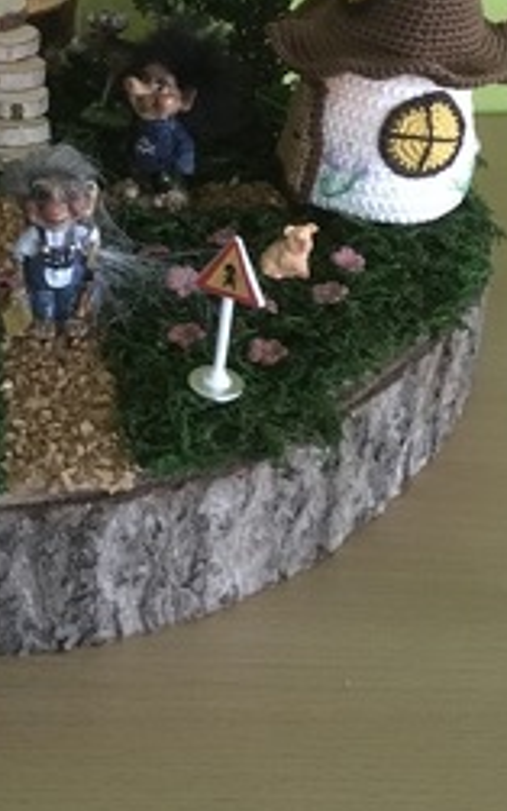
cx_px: 55
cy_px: 110
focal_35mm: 57
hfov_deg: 22.2
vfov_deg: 34.1
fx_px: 1259
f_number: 2.2
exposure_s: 1/17
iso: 800
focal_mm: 4.15
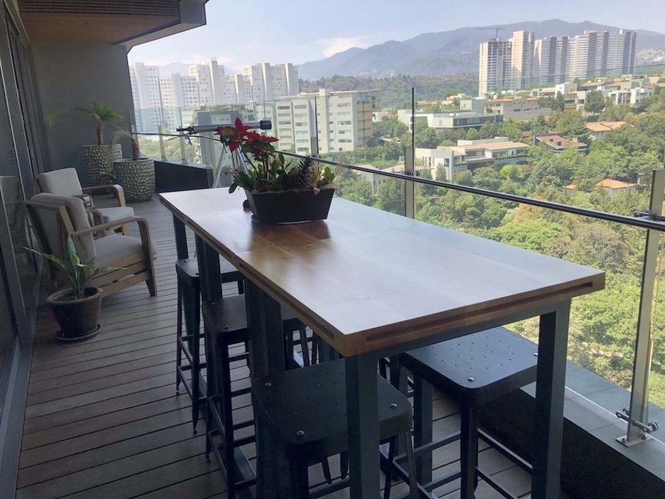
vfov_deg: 49.8
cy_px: 250
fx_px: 538
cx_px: 332
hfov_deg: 63.4
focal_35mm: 28
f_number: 1.8
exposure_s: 1/445
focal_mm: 3.99
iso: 20
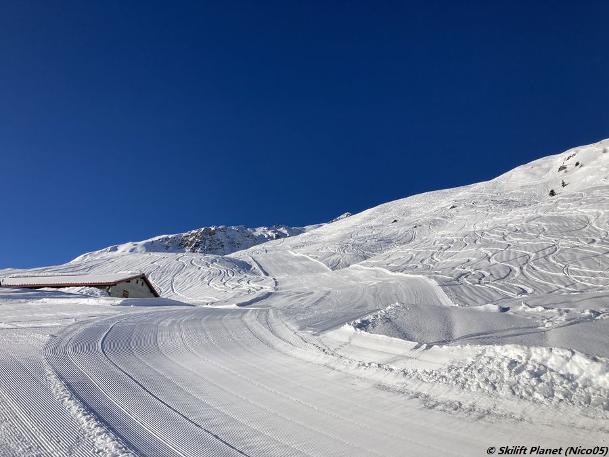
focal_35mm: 28
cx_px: 304
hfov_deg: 63.4
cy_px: 228
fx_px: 493
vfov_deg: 49.7
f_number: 1.8
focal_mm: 3.99
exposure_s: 1/5405
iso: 20
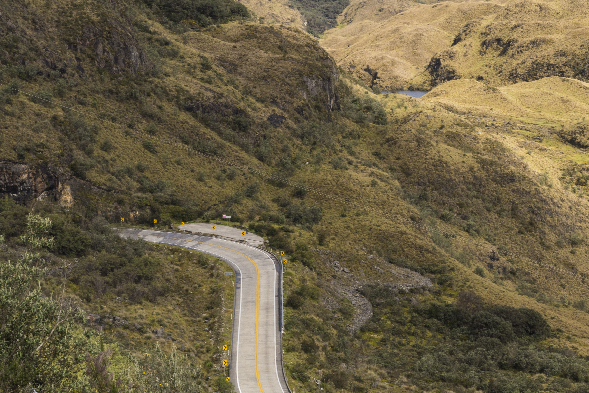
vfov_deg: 10.9
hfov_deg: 16.1
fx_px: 2062
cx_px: 521
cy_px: 89
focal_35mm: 126
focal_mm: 55
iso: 320
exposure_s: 1/200
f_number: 14
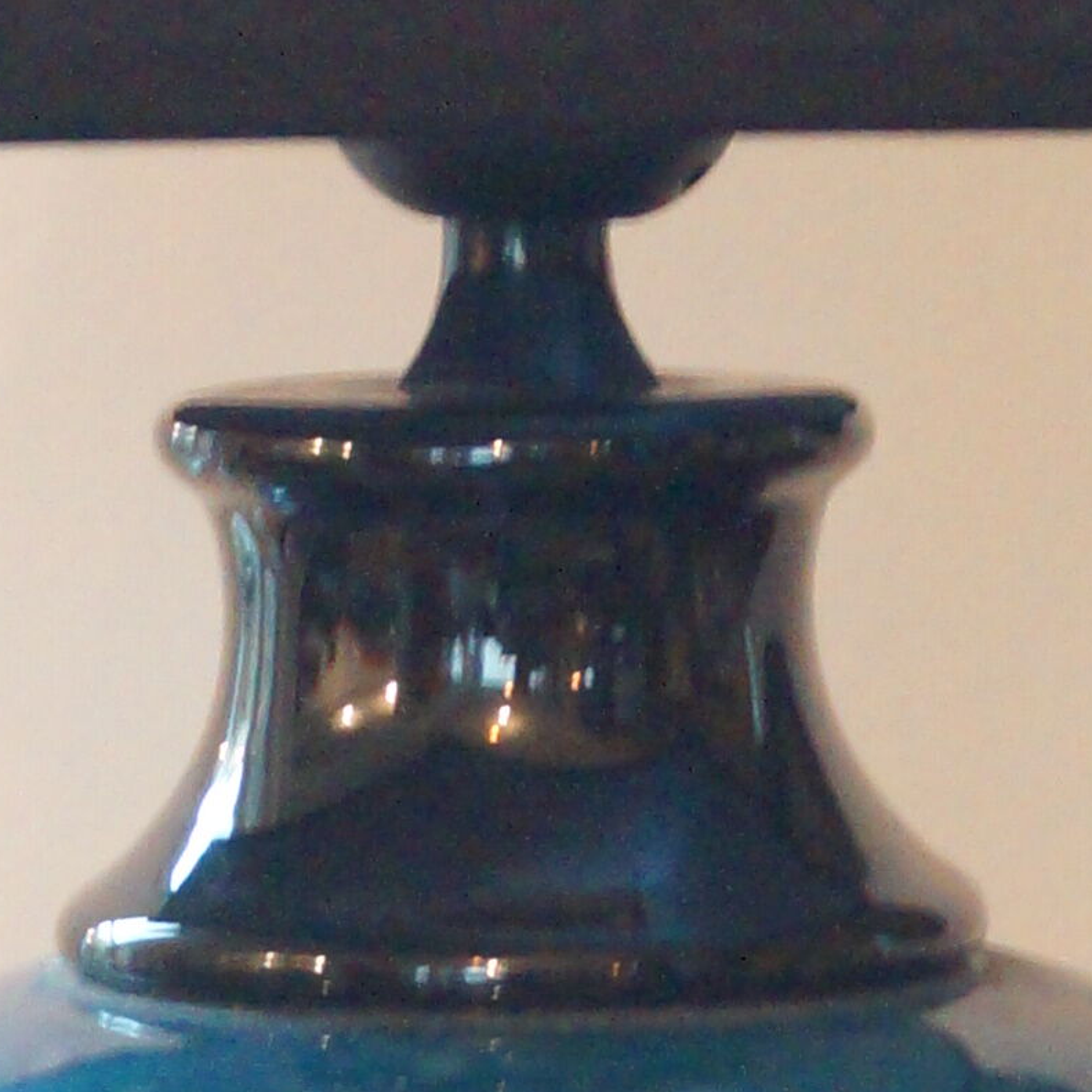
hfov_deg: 6.4
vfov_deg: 6.4
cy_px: 1226
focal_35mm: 274
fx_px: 9779
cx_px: 711
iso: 3200
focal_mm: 35
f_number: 5
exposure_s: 1/15
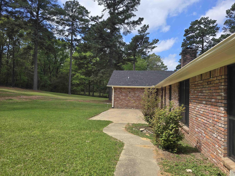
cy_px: 88
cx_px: 118
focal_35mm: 23
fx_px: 156
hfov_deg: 73.9
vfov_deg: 58.9
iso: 12
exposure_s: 1/526
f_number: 1.7
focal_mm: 6.3
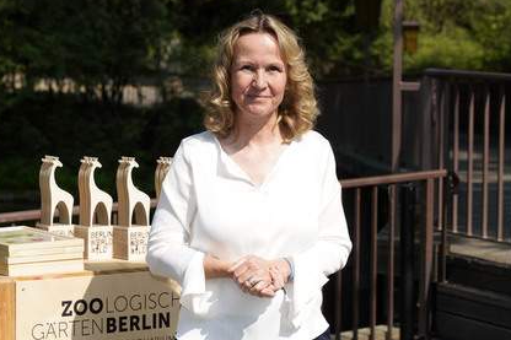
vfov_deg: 11.8
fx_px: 1646
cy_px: 171
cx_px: 241
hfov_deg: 17.6
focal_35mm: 116
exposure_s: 1/250
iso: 100
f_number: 8
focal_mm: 107
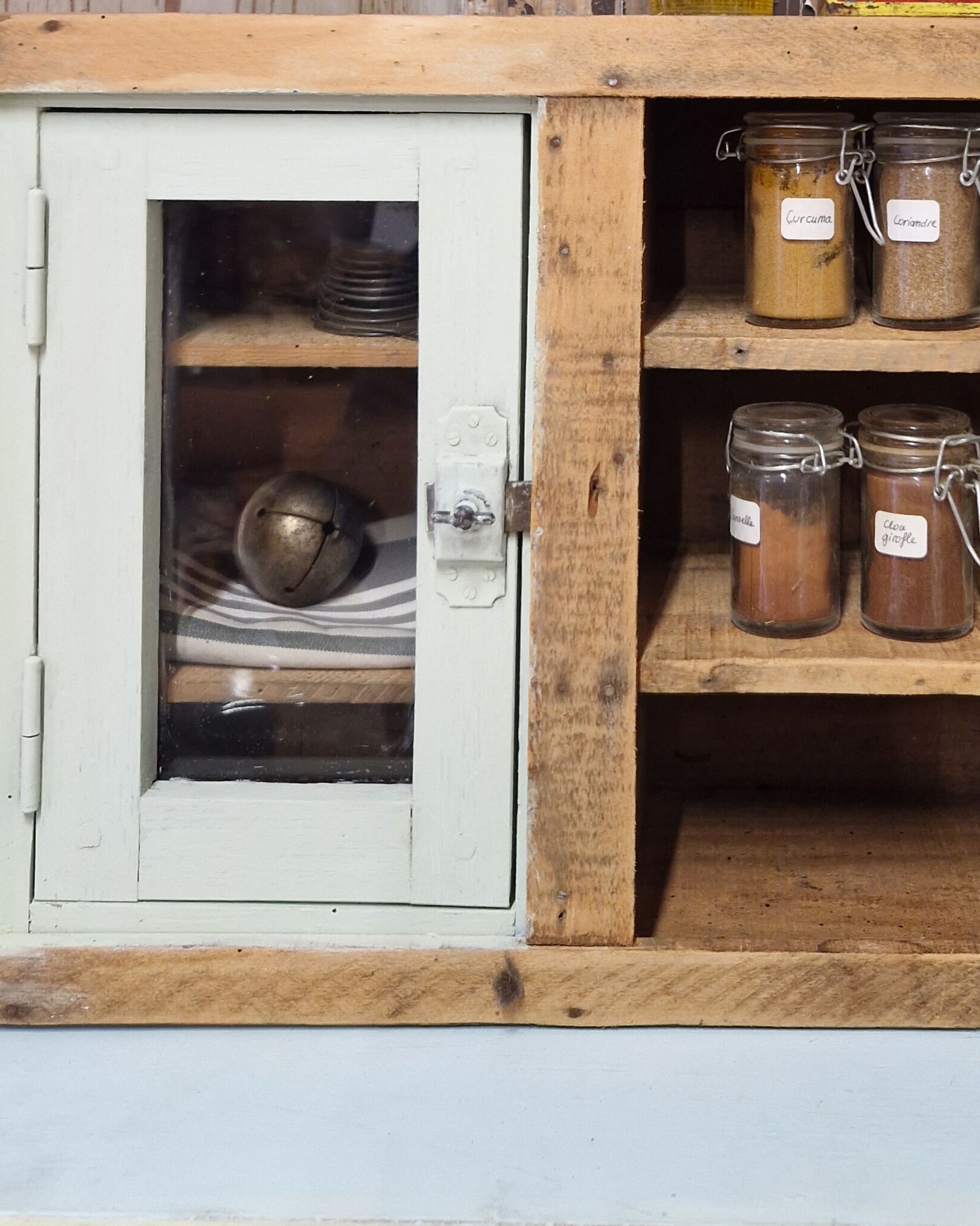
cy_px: 144
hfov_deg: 34.3
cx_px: 705
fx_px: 1559
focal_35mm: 43
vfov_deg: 40.0
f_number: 1.8
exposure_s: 1/100
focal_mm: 5.4
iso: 320
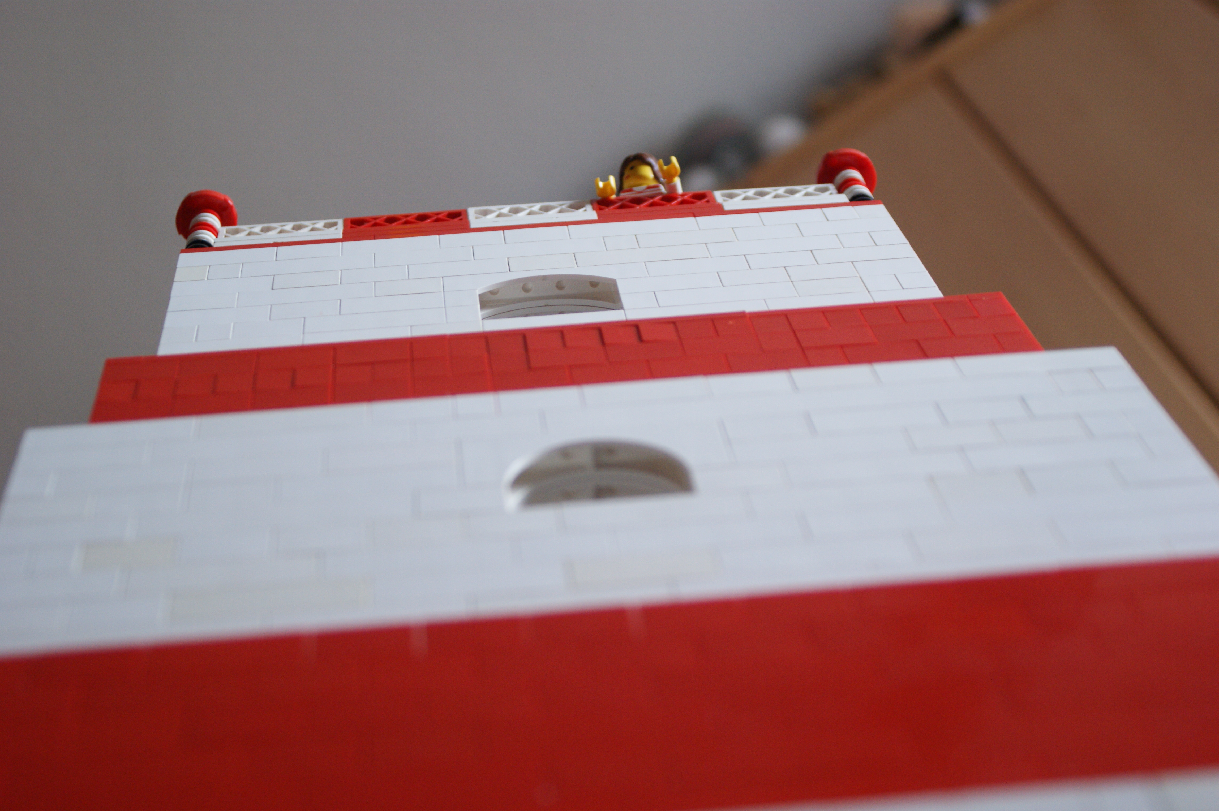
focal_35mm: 68
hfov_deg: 29.9
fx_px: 2284
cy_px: 406
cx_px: 610
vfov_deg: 20.1
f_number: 5.6
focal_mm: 45
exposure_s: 1/10
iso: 400
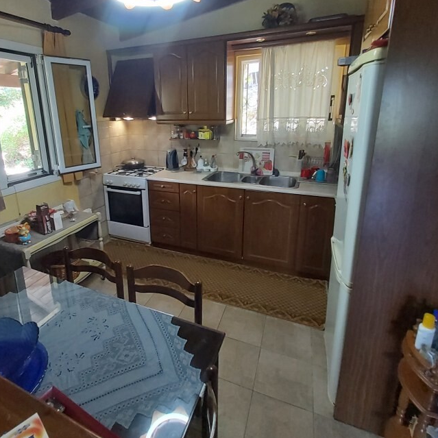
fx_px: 243
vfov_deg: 83.3
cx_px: 179
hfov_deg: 83.1
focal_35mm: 17
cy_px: 184
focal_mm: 1.42
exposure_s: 1/33
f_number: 2.2
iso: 200
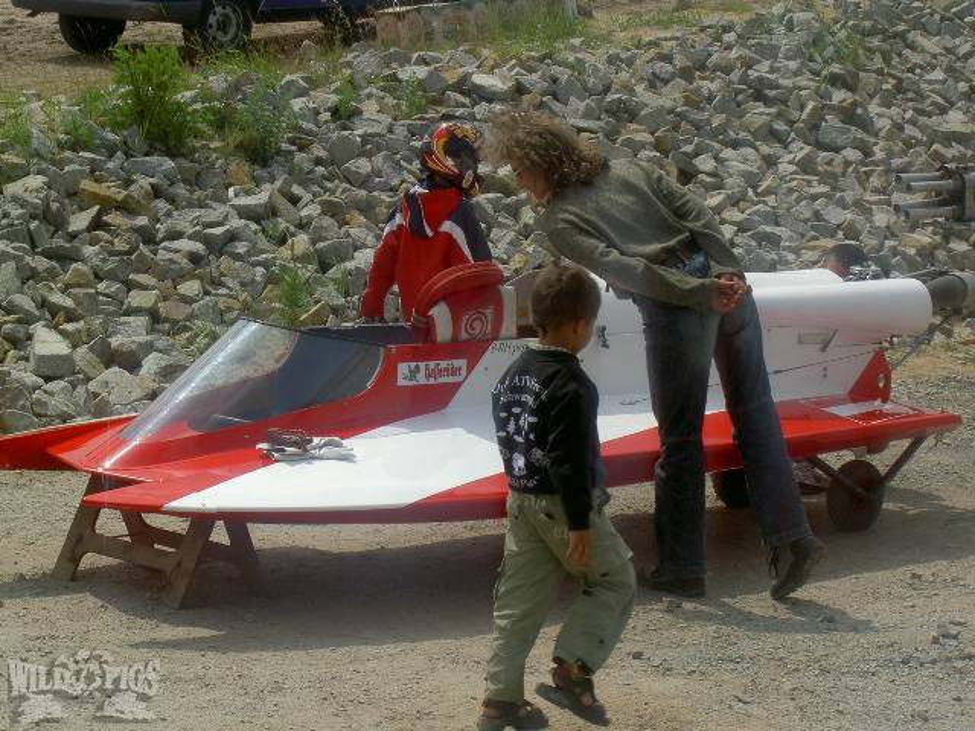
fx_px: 3295
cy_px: 366
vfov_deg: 12.7
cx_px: 488
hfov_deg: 16.8
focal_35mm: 117
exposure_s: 1/250
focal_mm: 24
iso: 50
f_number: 8.3
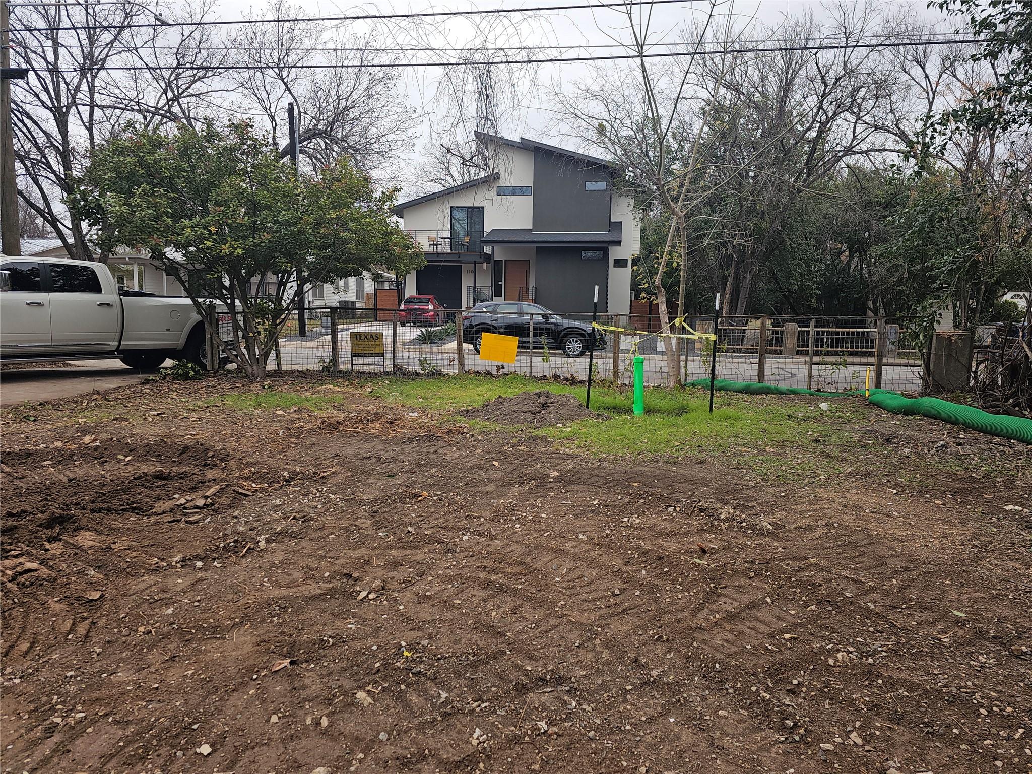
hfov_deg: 73.9
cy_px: 387
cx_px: 516
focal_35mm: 23
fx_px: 686
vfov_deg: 58.9
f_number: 1.7
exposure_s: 1/133
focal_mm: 6.3
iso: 10
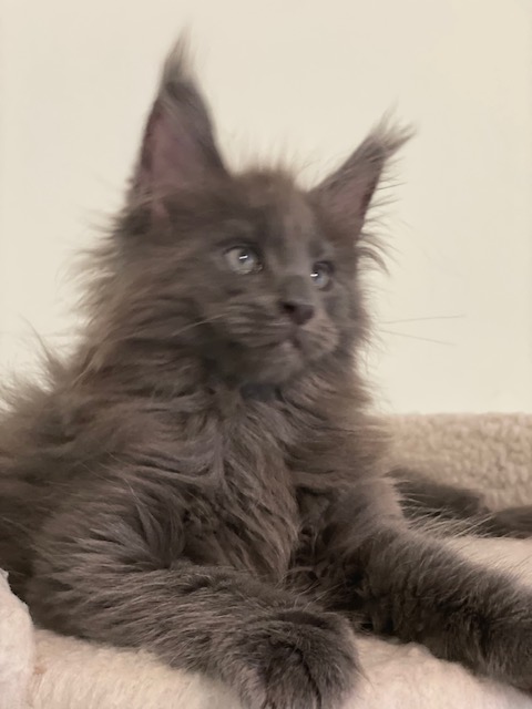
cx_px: 266
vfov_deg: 36.8
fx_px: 1066
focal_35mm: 52
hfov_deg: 28.0
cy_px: 354
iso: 320
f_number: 2
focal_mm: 6
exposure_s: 1/30
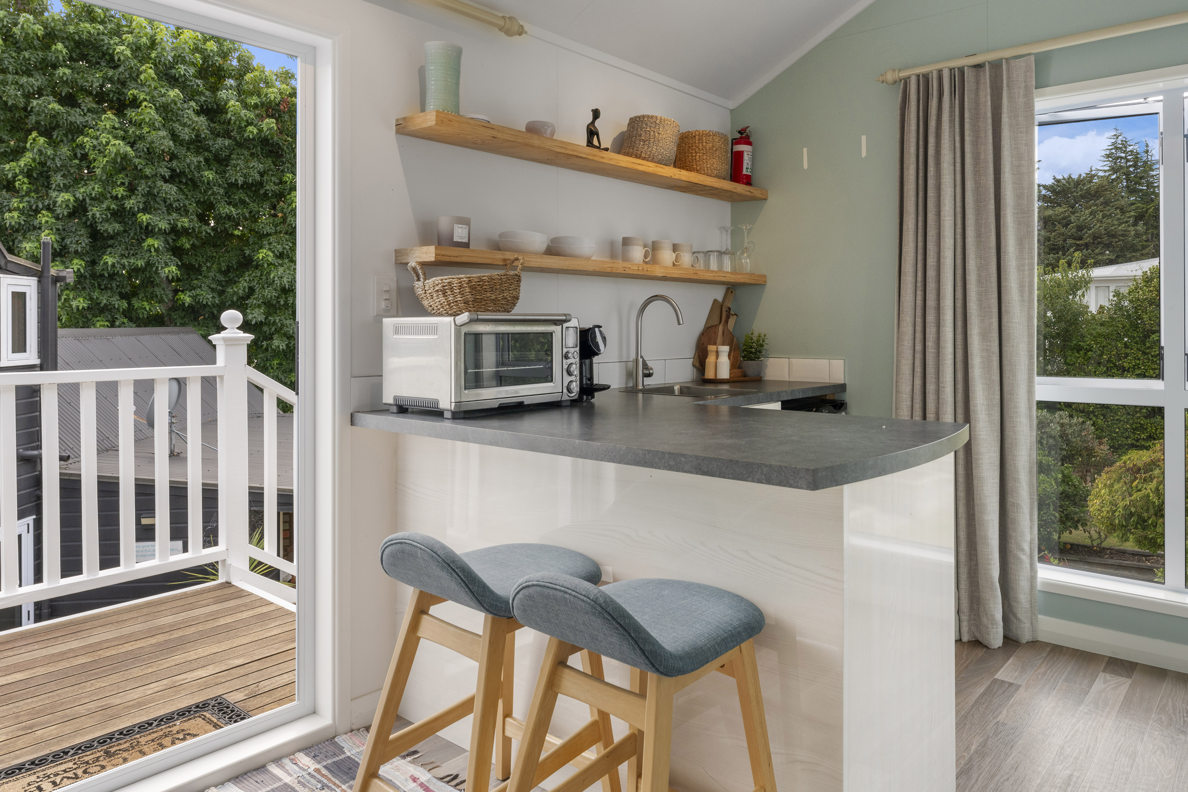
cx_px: 688
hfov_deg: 72.6
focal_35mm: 24
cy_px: 327
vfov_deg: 52.3
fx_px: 801
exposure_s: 1/80
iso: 640
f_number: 8
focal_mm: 17.2
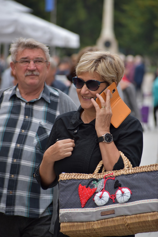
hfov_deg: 4.8
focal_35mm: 285
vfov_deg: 7.2
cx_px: 79
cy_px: 118
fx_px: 1876
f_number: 5.6
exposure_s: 1/500
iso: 280
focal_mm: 190
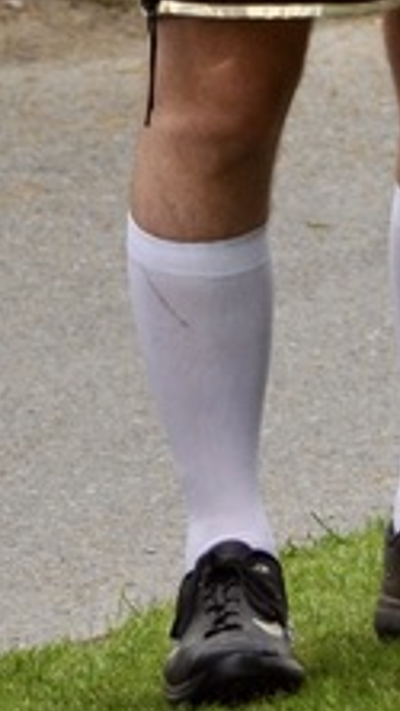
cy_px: -396
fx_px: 10137
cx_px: 381
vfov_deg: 4.0
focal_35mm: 538
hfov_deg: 2.3
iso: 400
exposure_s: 1/1000
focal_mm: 70
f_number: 4.5
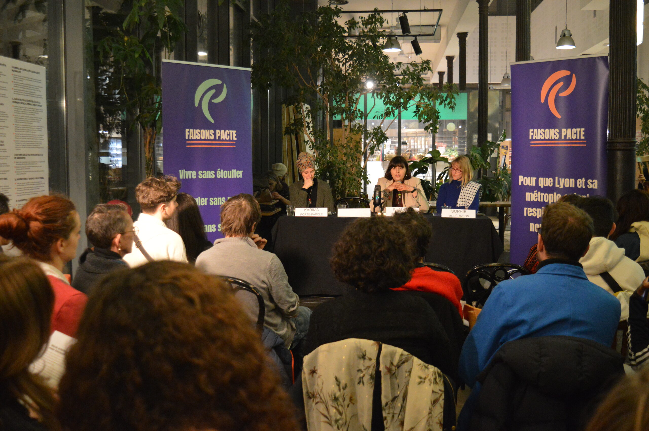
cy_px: 216
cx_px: 324
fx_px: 675
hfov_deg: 51.3
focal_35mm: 38
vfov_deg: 35.4
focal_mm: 25
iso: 3200
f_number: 4
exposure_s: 1/60
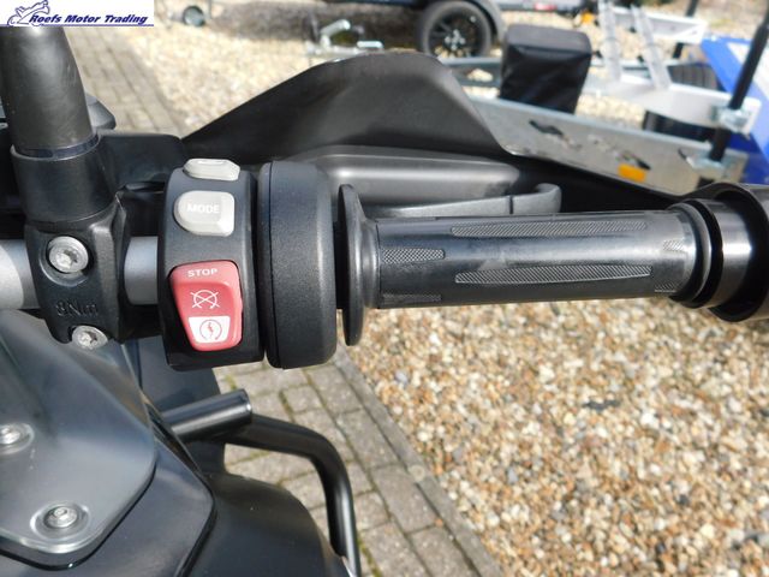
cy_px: 288
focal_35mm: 30
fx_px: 666
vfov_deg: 46.8
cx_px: 384
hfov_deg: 60.0
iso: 125
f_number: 3.2
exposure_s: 1/400
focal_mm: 5.3
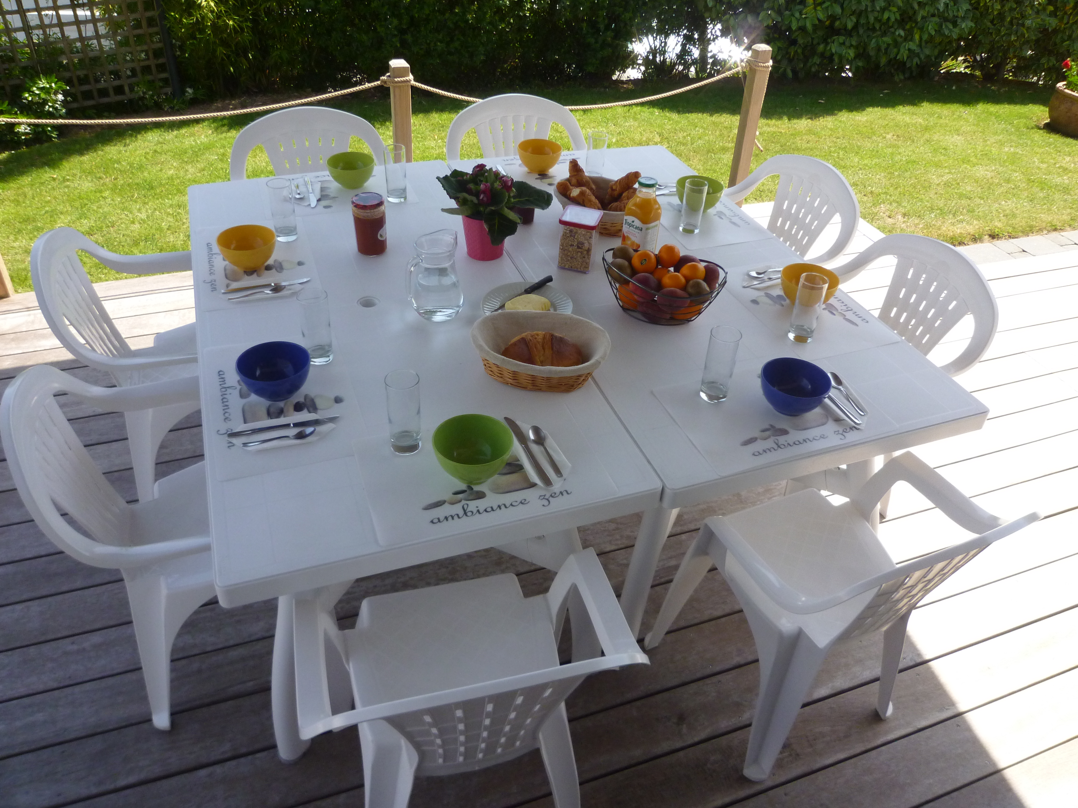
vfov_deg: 54.9
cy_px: 404
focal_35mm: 25
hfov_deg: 69.4
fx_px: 779
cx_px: 539
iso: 200
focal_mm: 4.5
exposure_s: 1/500
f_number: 4
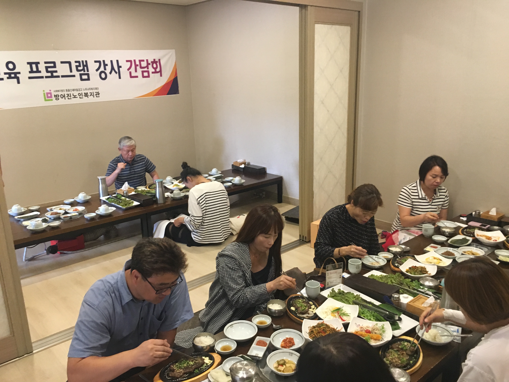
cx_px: 254
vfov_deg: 48.2
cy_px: 191
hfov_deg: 61.7
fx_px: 426
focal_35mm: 29
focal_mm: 4.15
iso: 160
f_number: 2.2
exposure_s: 1/30
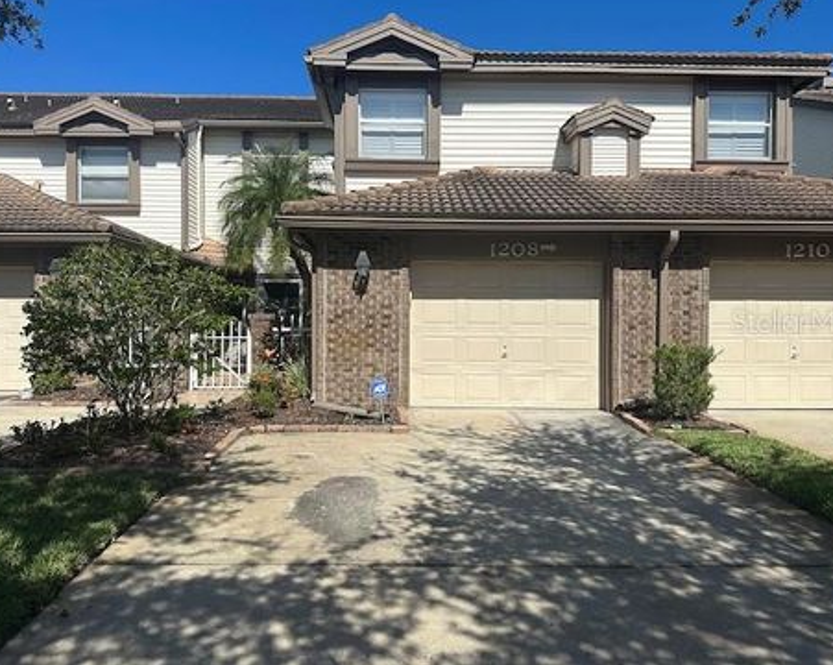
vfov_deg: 54.9
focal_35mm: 26
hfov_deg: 66.1
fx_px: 640
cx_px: 406
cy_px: 320
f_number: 1.78
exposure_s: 1/7576
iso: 80
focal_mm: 6.86
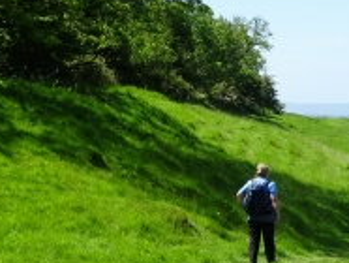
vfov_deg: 12.8
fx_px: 1171
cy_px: 169
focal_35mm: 116
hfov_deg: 16.8
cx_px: 304
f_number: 4.5
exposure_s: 1/400
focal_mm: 8.18
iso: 80
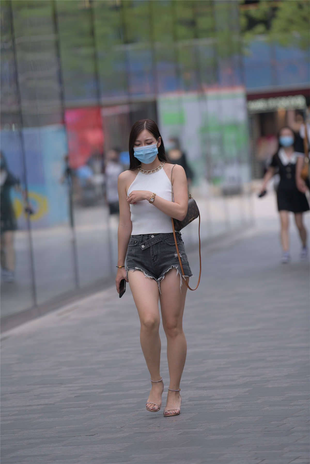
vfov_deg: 10.3
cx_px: 155
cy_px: 232
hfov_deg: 6.9
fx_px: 2583
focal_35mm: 200
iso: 140
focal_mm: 200
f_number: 3.5
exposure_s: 1/640
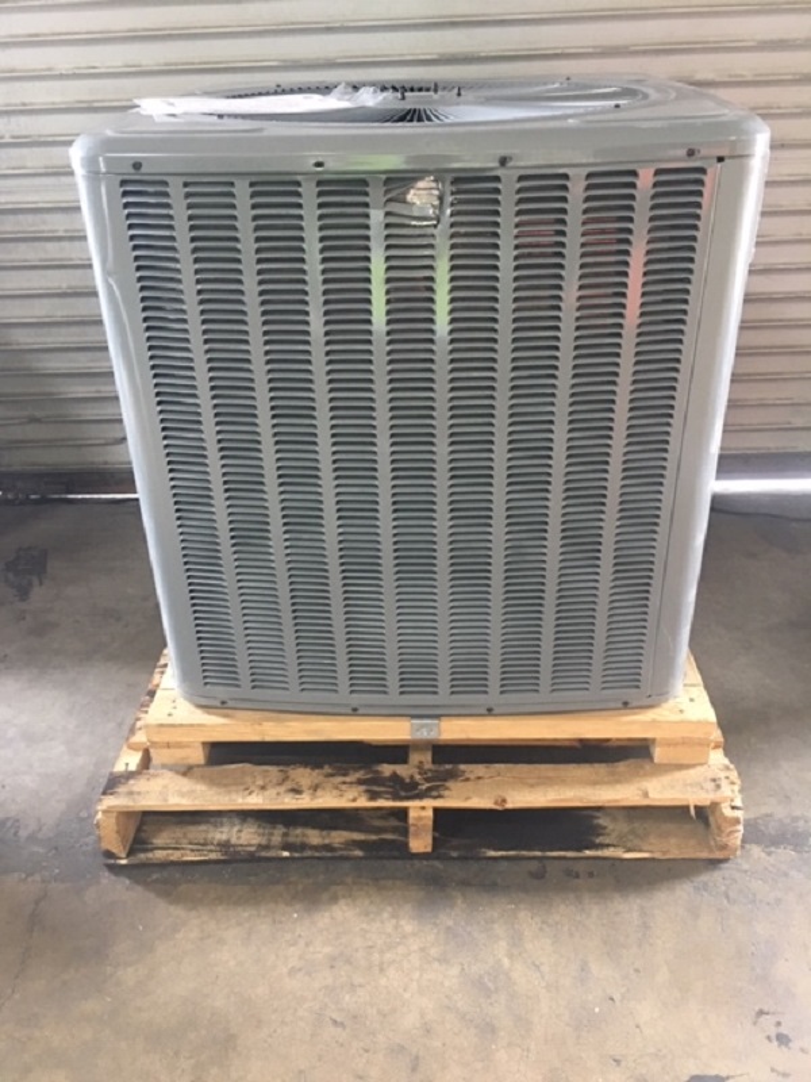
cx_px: 406
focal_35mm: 29
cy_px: 541
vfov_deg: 61.7
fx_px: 906
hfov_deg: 48.2
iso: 100
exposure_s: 1/15
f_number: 2.2
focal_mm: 4.15
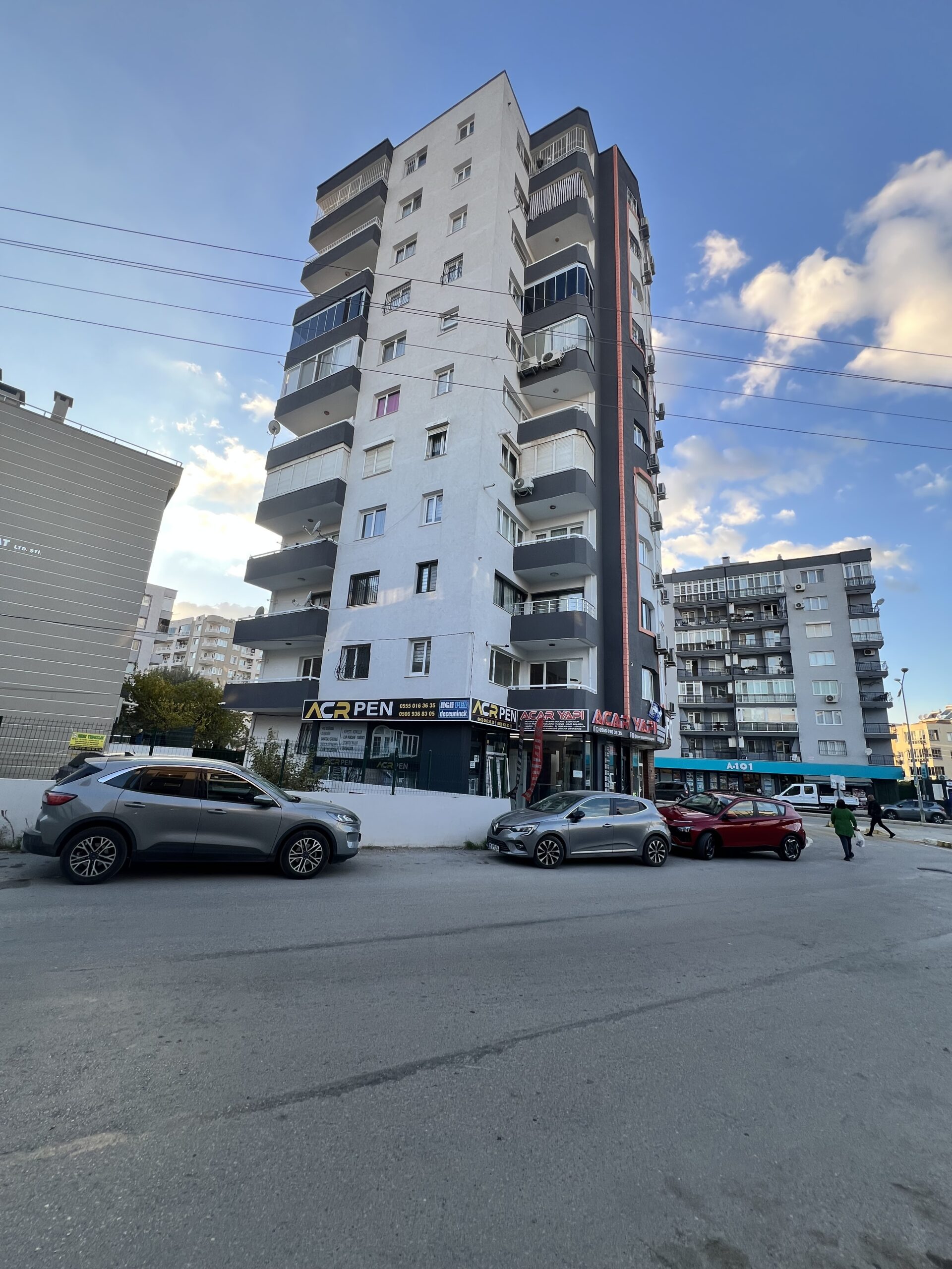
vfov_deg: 106.2
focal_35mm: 13
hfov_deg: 89.9
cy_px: 634
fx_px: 477
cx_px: 476
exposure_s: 1/165
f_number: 1.8
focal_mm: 1.57
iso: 32
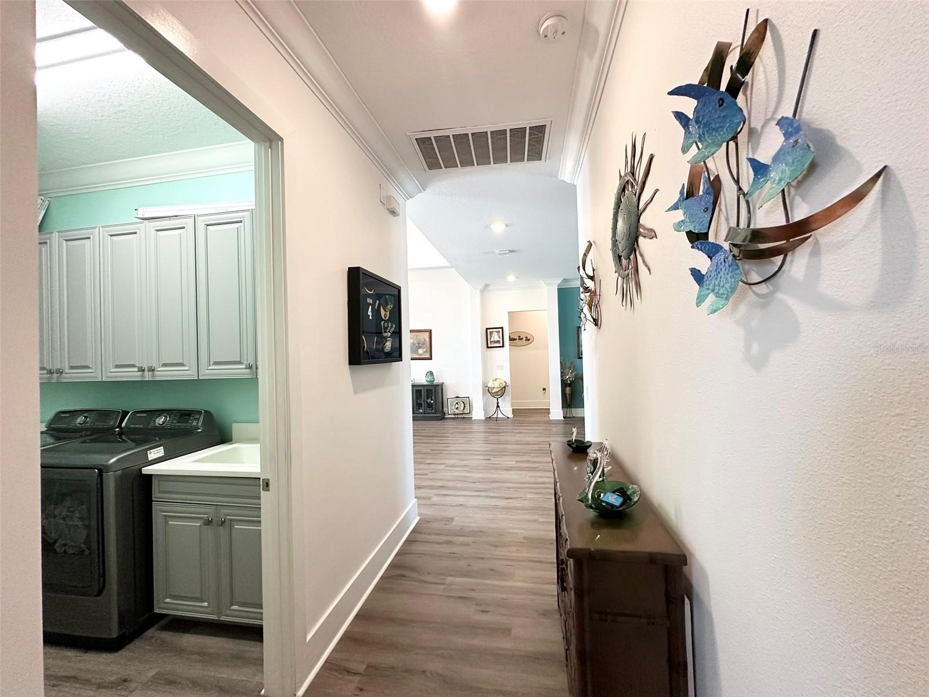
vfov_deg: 85.7
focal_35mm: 14
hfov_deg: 102.1
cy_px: 348
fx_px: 376
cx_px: 464
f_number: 2.2
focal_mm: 2.22
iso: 250
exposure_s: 1/120
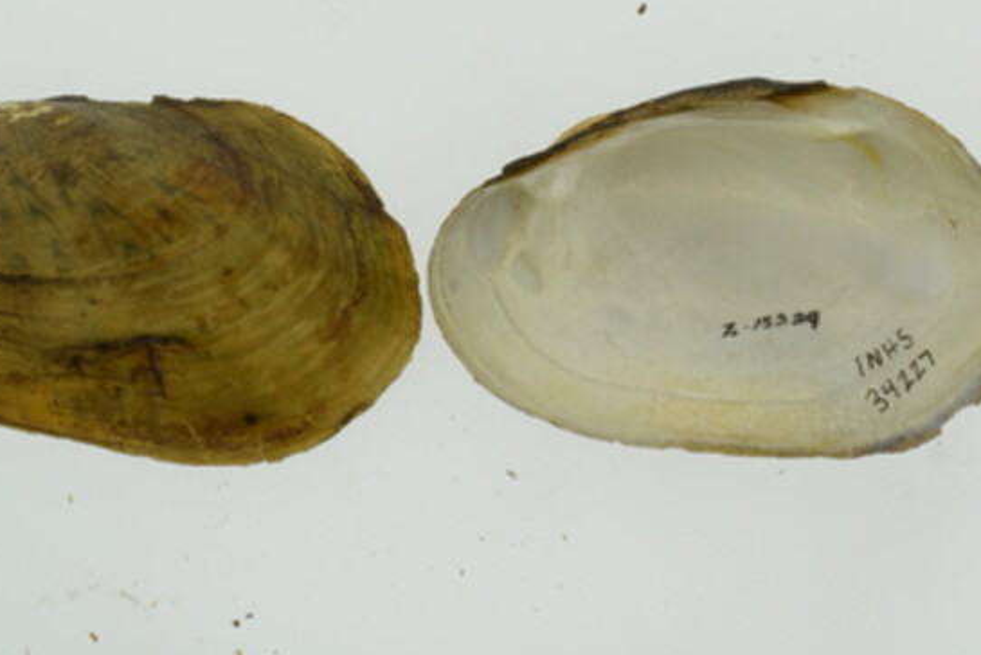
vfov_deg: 10.4
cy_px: 170
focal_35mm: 132
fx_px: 3599
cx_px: 736
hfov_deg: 15.5
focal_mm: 60
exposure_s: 1/10
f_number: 32
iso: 100
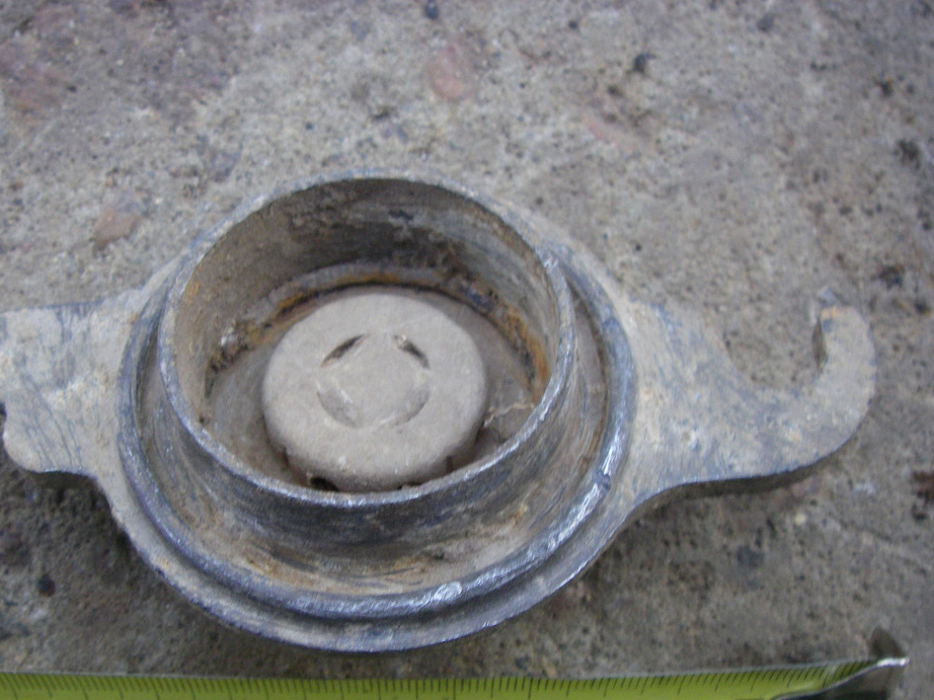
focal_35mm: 44
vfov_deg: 32.8
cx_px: 406
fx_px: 1187
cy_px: 404
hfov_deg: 42.9
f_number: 3.3
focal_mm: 6.3
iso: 250
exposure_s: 1/50
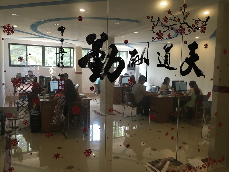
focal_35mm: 29
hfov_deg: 61.7
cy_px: 86
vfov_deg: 48.2
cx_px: 114
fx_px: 192
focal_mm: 4.15
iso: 64
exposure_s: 1/33
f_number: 2.2
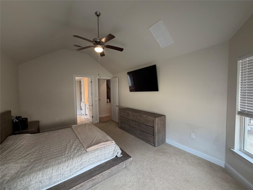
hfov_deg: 102.1
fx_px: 102
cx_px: 126
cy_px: 95
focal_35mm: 14
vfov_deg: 85.7
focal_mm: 2.22
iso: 250
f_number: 2.2
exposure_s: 1/120
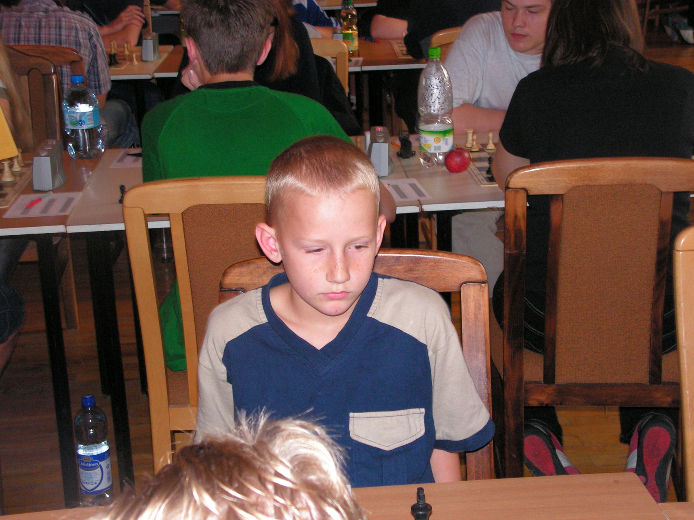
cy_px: 260
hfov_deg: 31.7
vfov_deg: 24.0
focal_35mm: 61
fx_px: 1223
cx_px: 347
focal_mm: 10.2
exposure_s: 1/60
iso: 200
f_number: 3.3
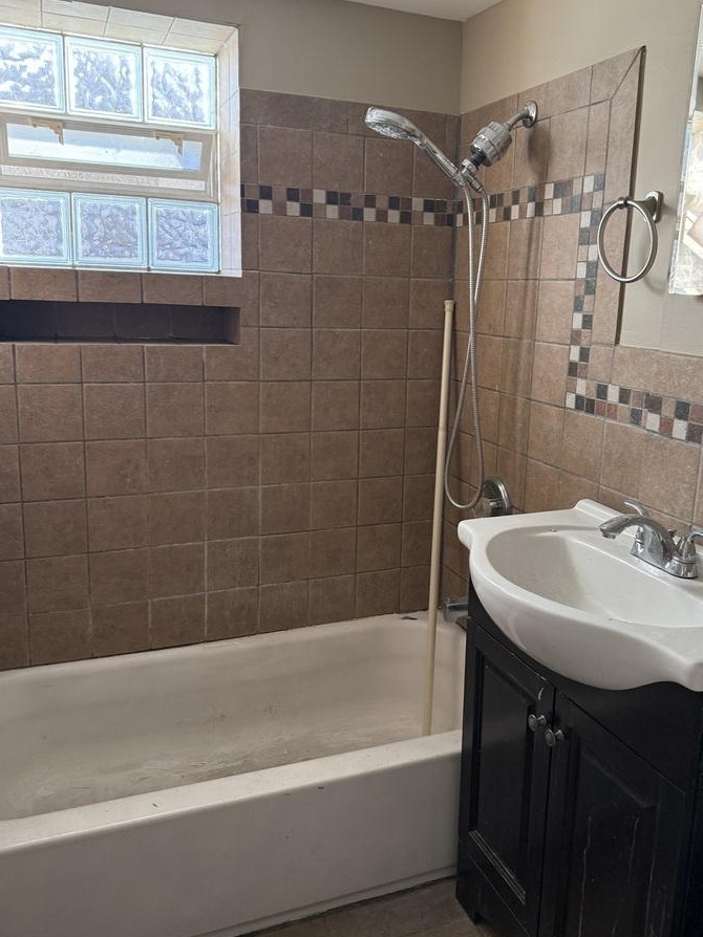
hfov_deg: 48.0
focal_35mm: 29
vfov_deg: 61.6
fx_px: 786
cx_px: 406
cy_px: 429
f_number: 1.78
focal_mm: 6.76
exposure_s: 1/80
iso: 200
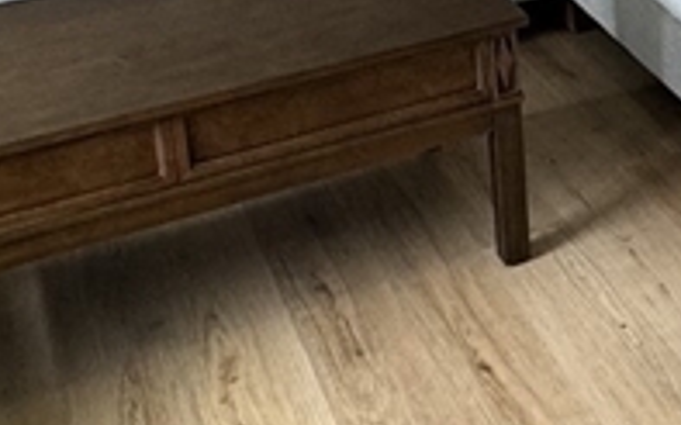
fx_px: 1429
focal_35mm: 77
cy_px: -190
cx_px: 843
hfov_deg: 24.1
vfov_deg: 15.7
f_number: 2.2
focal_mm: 2.22
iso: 160
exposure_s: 1/120
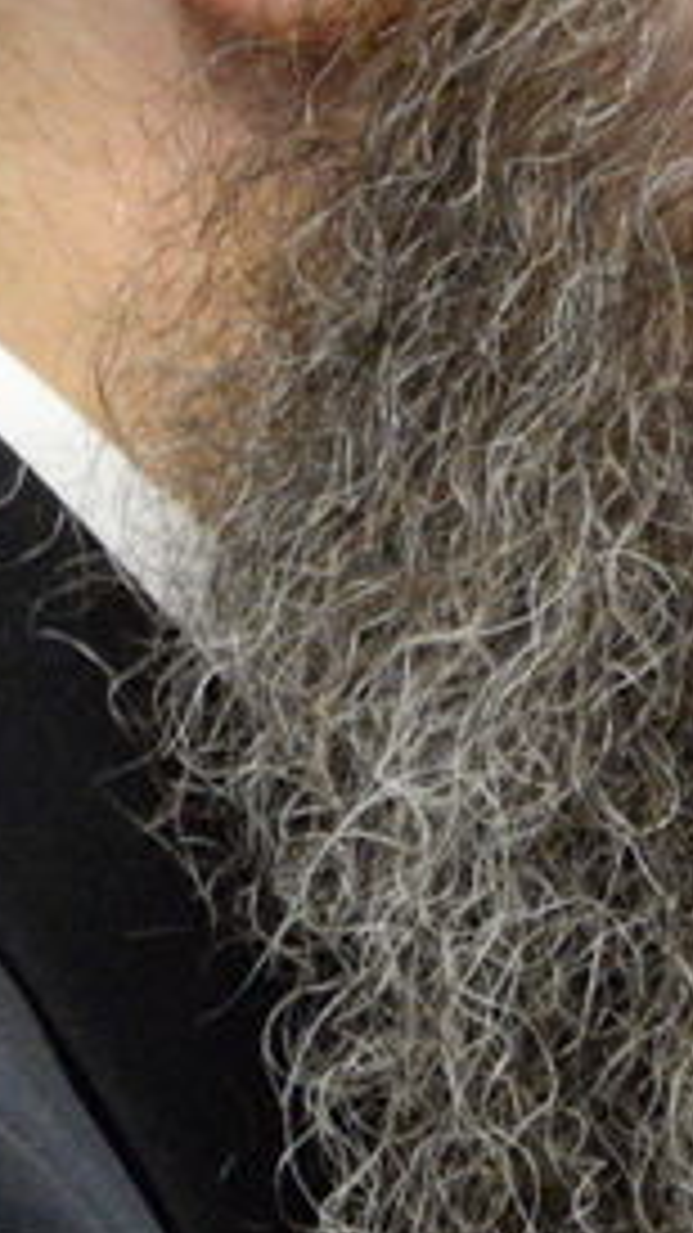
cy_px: -27
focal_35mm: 1444
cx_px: 1566
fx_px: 47201
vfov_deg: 1.5
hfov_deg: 0.8
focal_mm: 270
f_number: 6.3
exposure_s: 1/200
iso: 6400
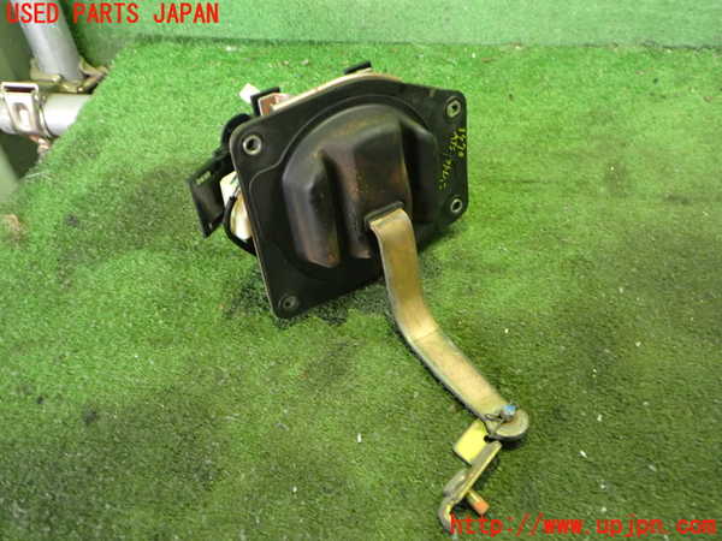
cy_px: 270
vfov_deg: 46.8
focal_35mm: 30
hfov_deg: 60.0
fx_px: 626
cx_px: 361
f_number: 2.3
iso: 800
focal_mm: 5.4
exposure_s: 1/25
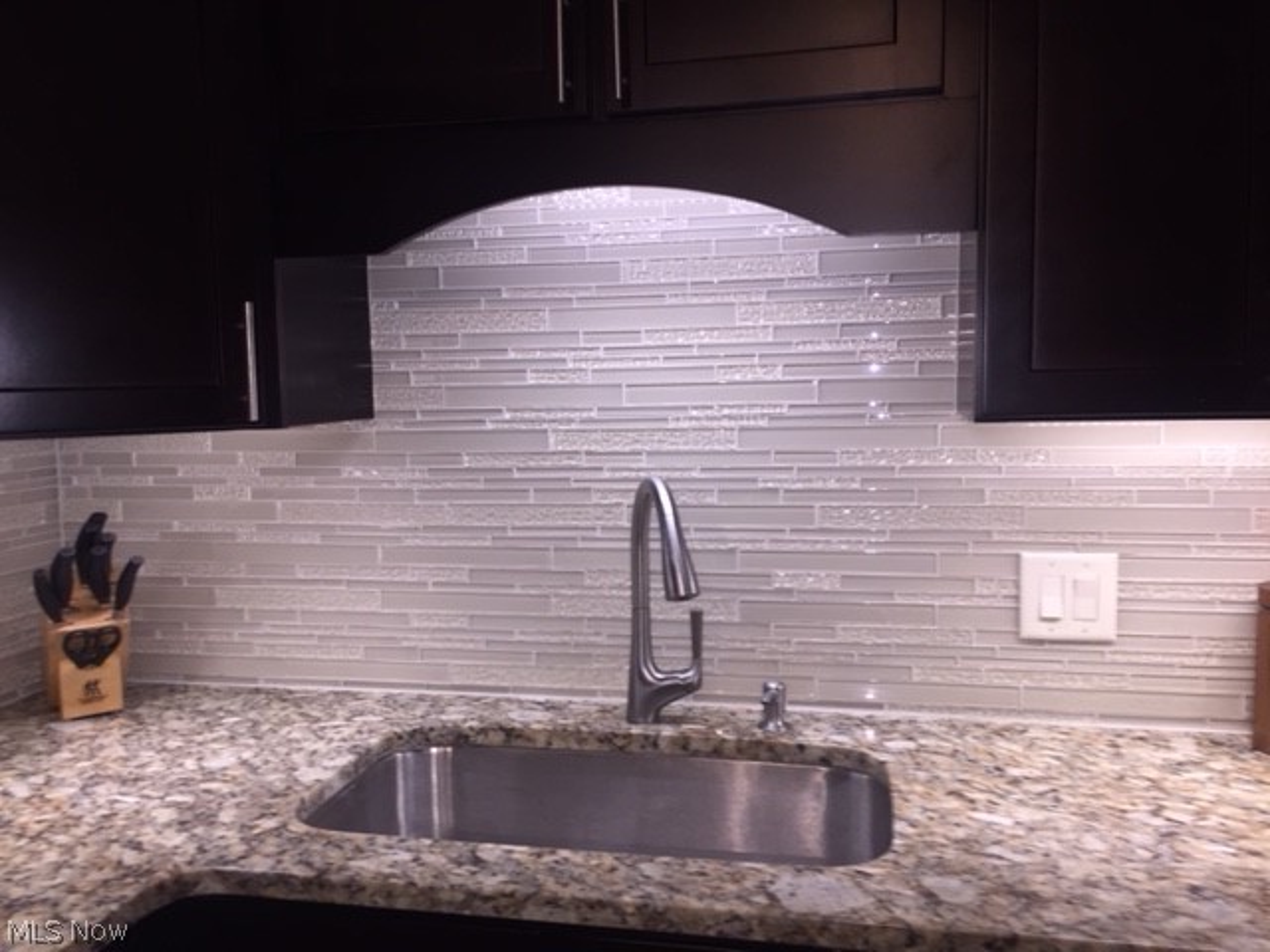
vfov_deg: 48.2
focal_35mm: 29
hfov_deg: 61.7
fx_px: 1064
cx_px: 635
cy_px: 476
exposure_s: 1/30
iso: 50
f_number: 2.2
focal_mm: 4.15
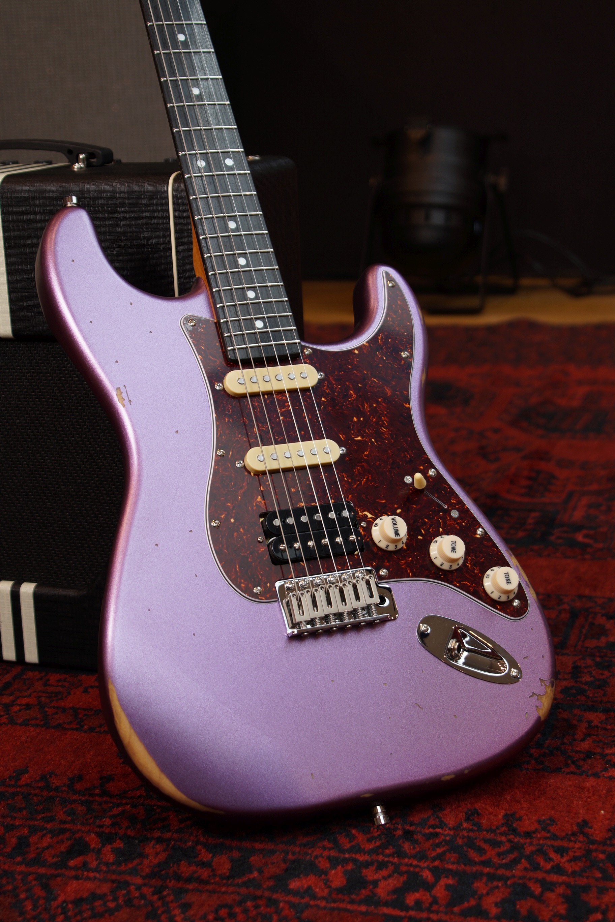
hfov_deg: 22.6
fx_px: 1537
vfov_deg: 33.4
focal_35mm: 60
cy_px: 461
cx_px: 308
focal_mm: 40
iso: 100
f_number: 5
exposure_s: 1/20
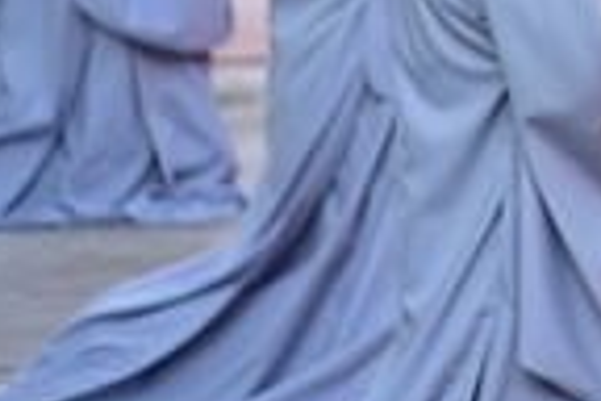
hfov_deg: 3.8
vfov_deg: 2.5
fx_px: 9048
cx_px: 1331
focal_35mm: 542
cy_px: -447
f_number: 4
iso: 100
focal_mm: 120
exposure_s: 1/100
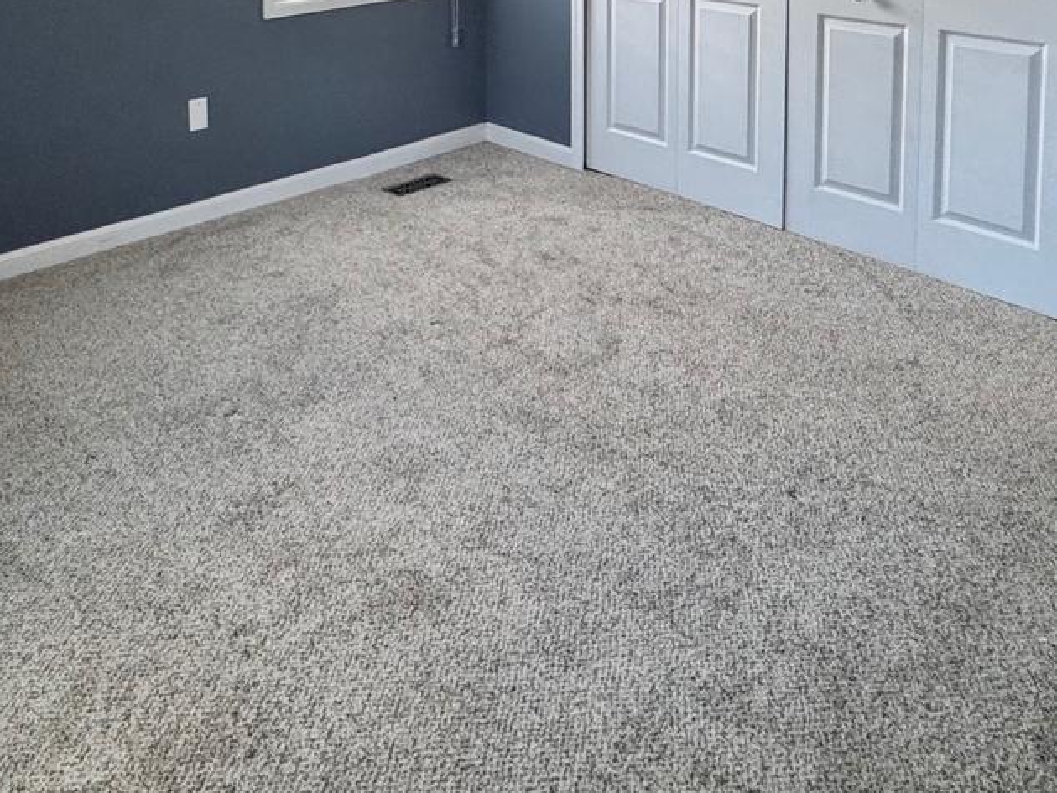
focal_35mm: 32
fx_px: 977
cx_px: 441
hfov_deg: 56.5
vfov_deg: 37.4
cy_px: -67
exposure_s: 1/60
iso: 320
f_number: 2.2
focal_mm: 2.22
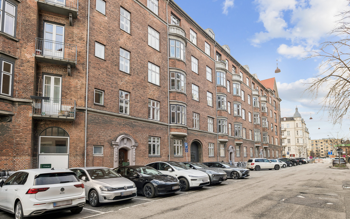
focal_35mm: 21
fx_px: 200
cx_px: 177
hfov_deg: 82.3
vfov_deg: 57.2
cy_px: 101
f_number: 6.3
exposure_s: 1/100
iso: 160
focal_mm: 20
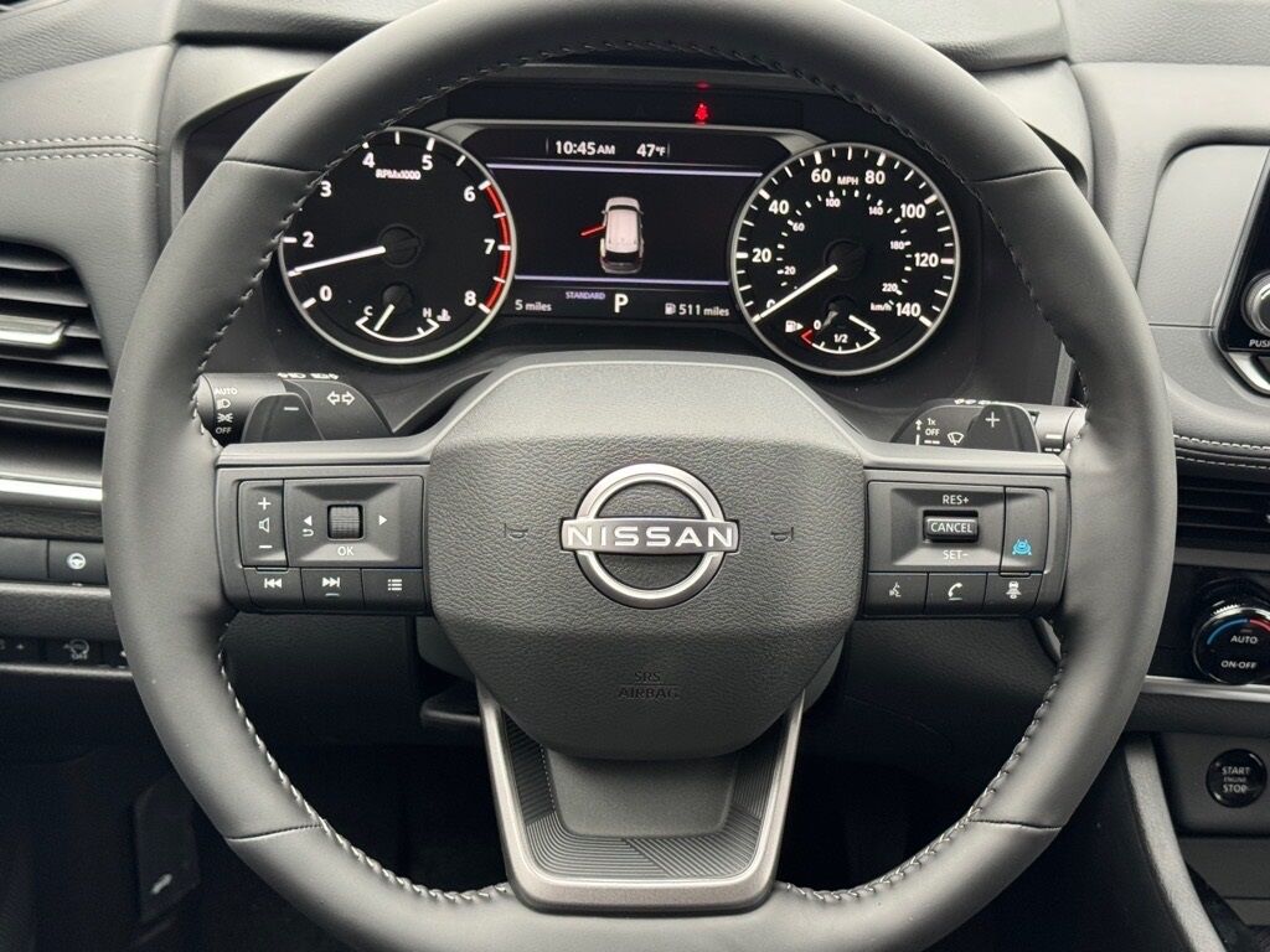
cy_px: 476
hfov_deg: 39.7
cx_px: 635
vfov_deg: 30.3
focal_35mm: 48
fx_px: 1761
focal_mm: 6.76
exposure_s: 1/60
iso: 125
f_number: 1.78
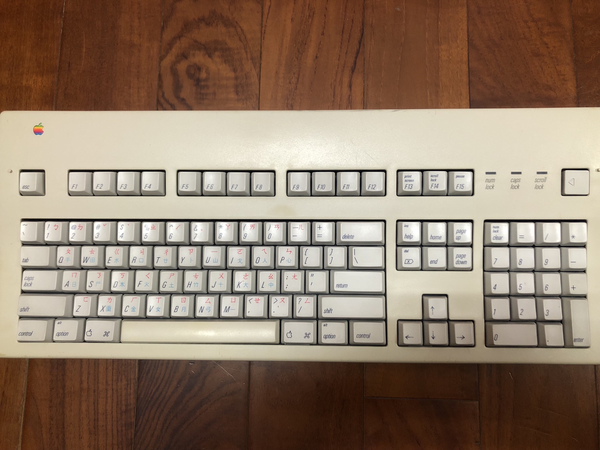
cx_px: 300
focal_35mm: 29
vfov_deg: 48.2
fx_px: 503
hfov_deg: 61.7
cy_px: 225
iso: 50
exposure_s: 1/15
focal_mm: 3.99
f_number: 1.8
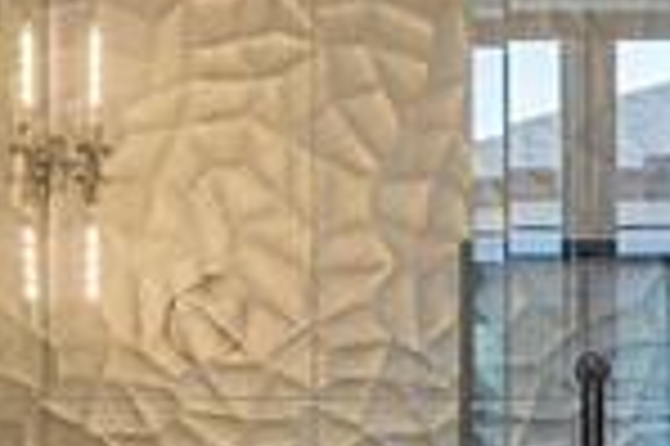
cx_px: 535
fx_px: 1915
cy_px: 410
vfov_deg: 13.1
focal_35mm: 103
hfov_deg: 19.6
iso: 100
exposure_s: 1/2
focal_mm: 10
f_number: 11
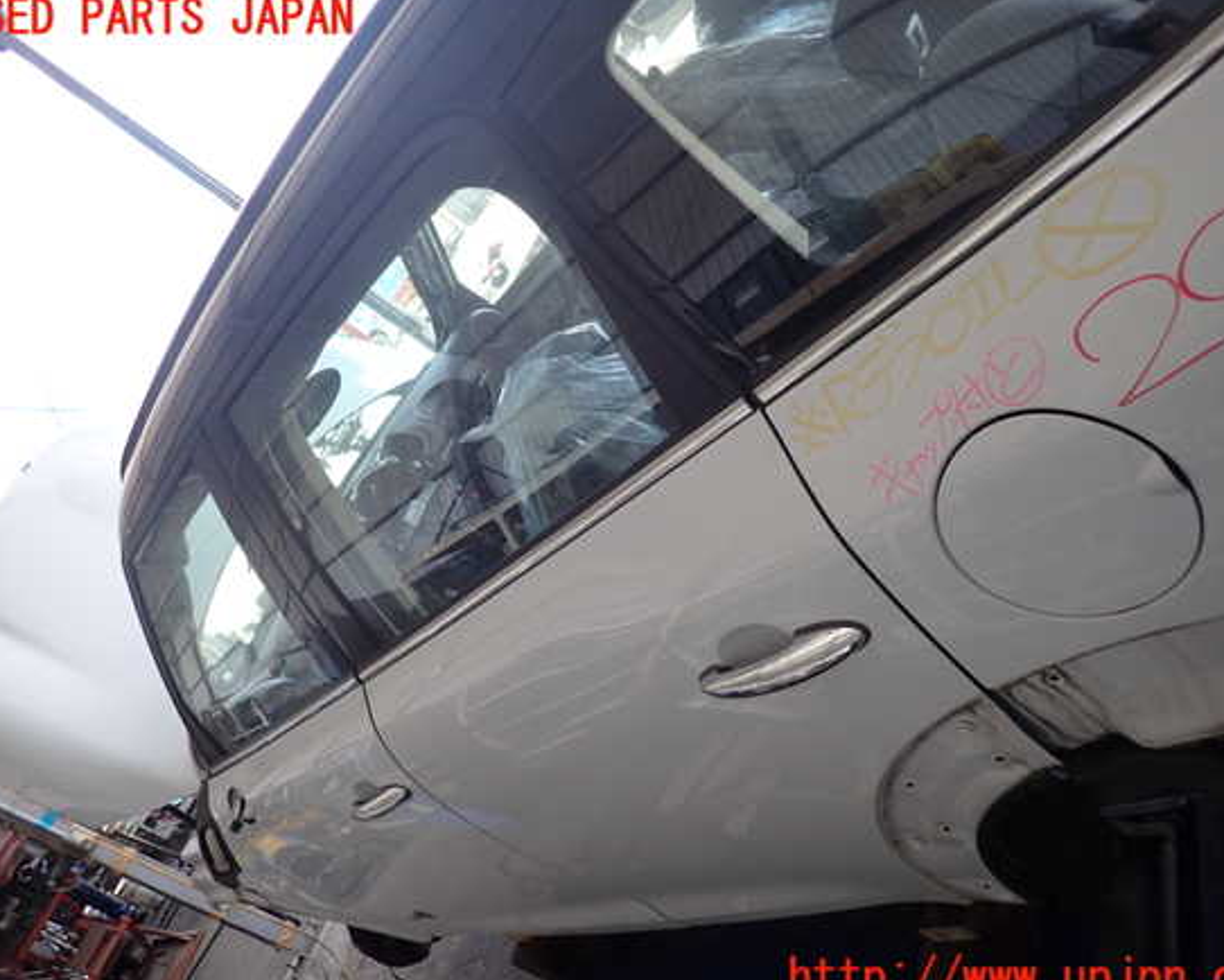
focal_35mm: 27
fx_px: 978
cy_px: 499
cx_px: 621
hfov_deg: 64.0
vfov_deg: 53.2
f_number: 2
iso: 100
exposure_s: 1/160
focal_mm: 4.5
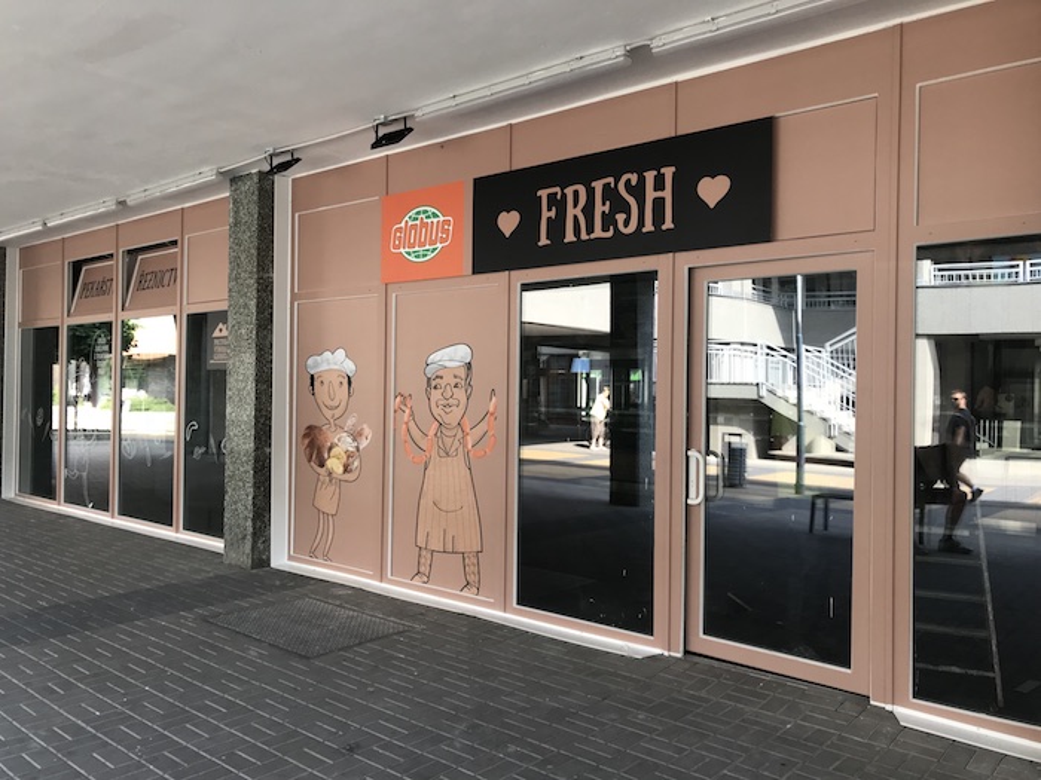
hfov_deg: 63.4
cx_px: 520
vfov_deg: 49.7
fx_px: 842
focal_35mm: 28
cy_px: 390
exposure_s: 1/100
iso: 32
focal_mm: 3.99
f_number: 1.8
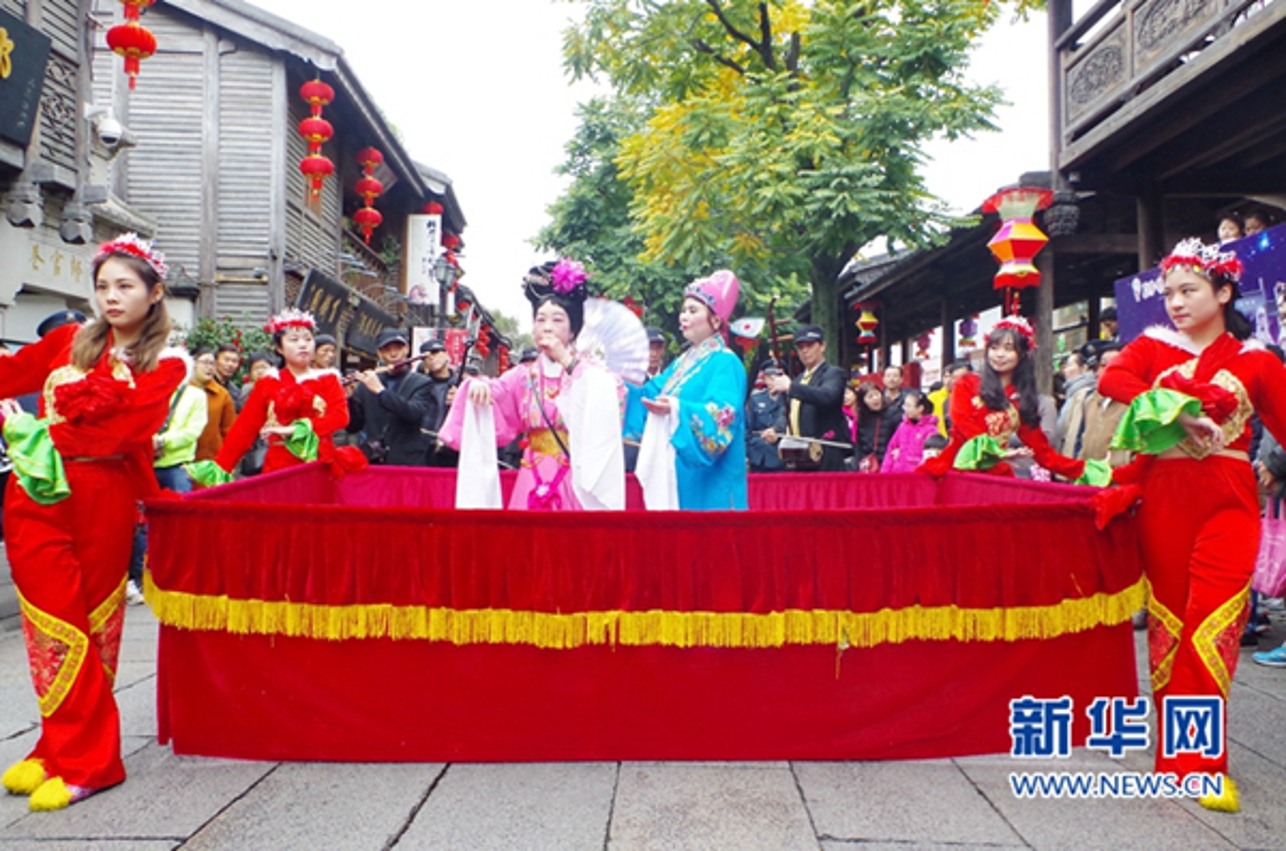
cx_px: 643
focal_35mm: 30
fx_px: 1069
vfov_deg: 43.4
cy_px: 426
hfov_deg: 62.0
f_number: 8
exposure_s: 1/50
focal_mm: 20
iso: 1600
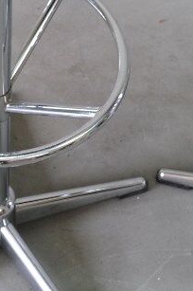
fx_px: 903
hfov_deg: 12.0
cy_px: -156
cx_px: -26
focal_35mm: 112
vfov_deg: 16.5
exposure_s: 1/26
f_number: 4
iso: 800
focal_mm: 17.7
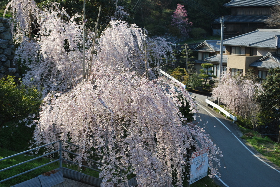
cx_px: 140
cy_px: 94
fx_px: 526
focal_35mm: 68
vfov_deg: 20.2
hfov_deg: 29.8
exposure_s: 1/200
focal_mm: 45
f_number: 7.1
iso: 100
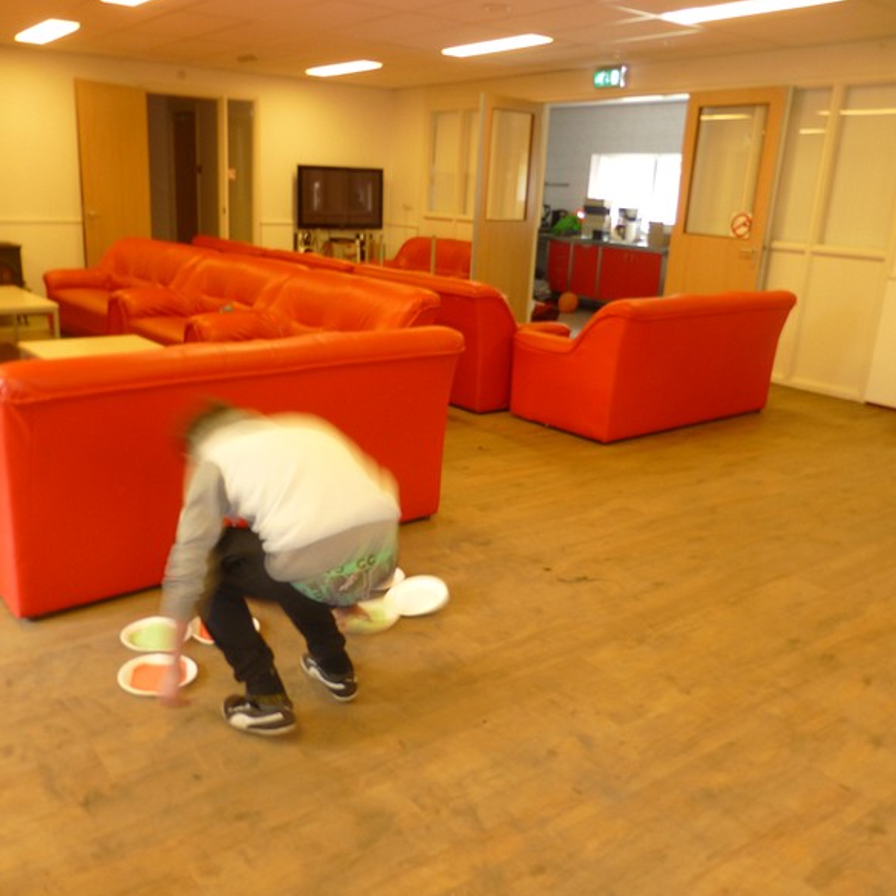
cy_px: 455
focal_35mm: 29
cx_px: 395
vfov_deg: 55.6
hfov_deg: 55.5
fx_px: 849
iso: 100
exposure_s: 1/6
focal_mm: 4.3
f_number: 3.3
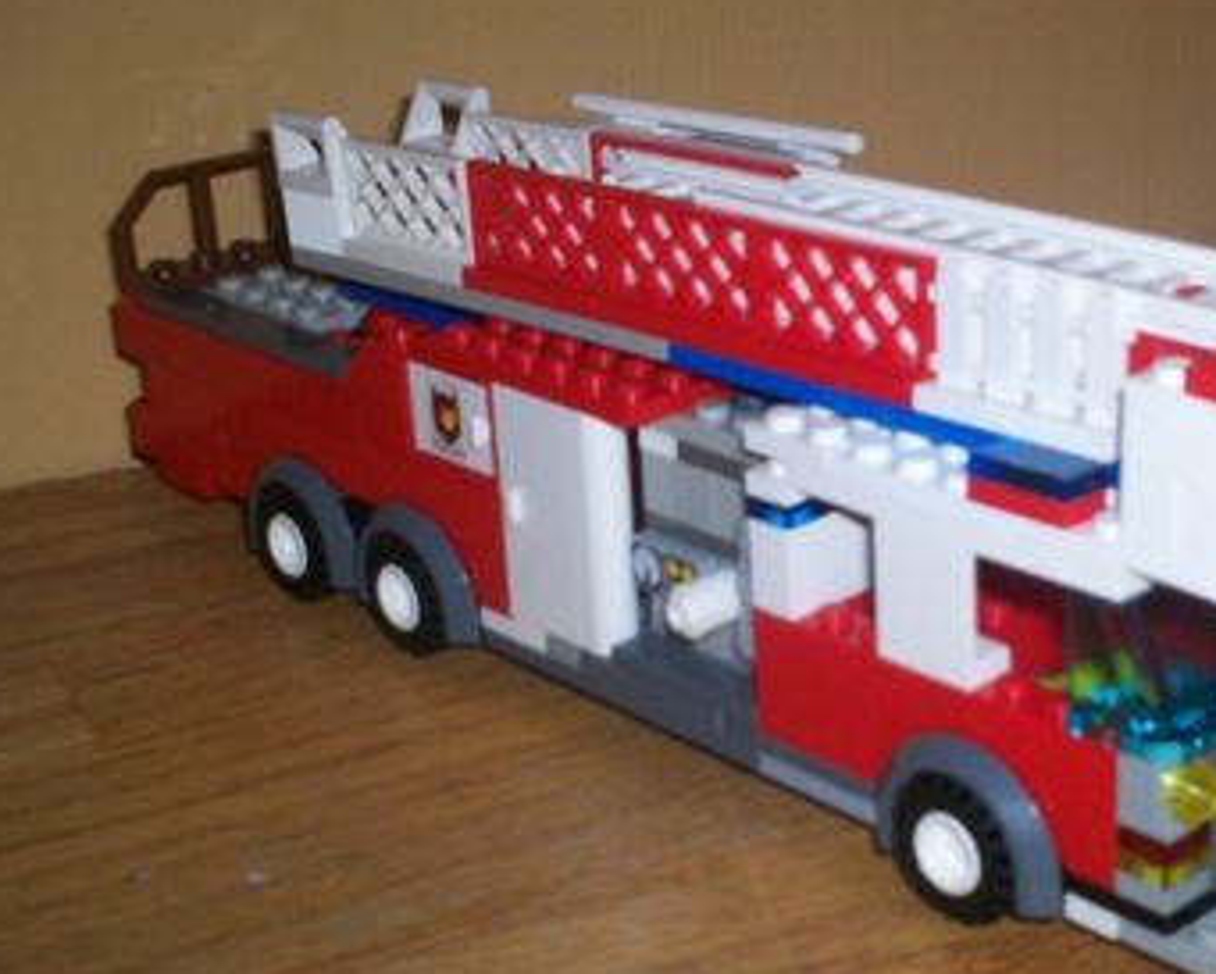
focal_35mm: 66
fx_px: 2376
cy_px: 492
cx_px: 891
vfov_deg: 23.2
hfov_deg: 28.3
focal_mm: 6
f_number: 4.5
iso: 140
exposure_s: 1/240
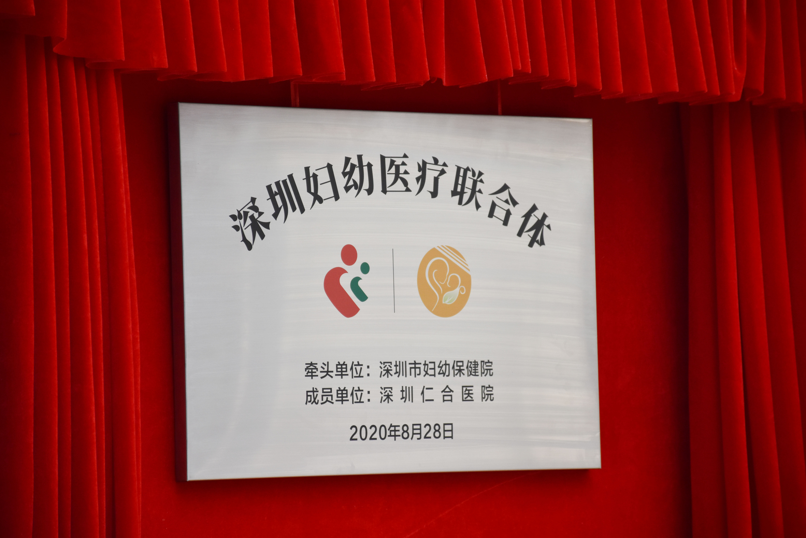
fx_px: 4701
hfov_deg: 9.8
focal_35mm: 210
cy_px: 269
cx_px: 403
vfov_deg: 6.5
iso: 400
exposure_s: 1/400
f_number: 5.6
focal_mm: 140
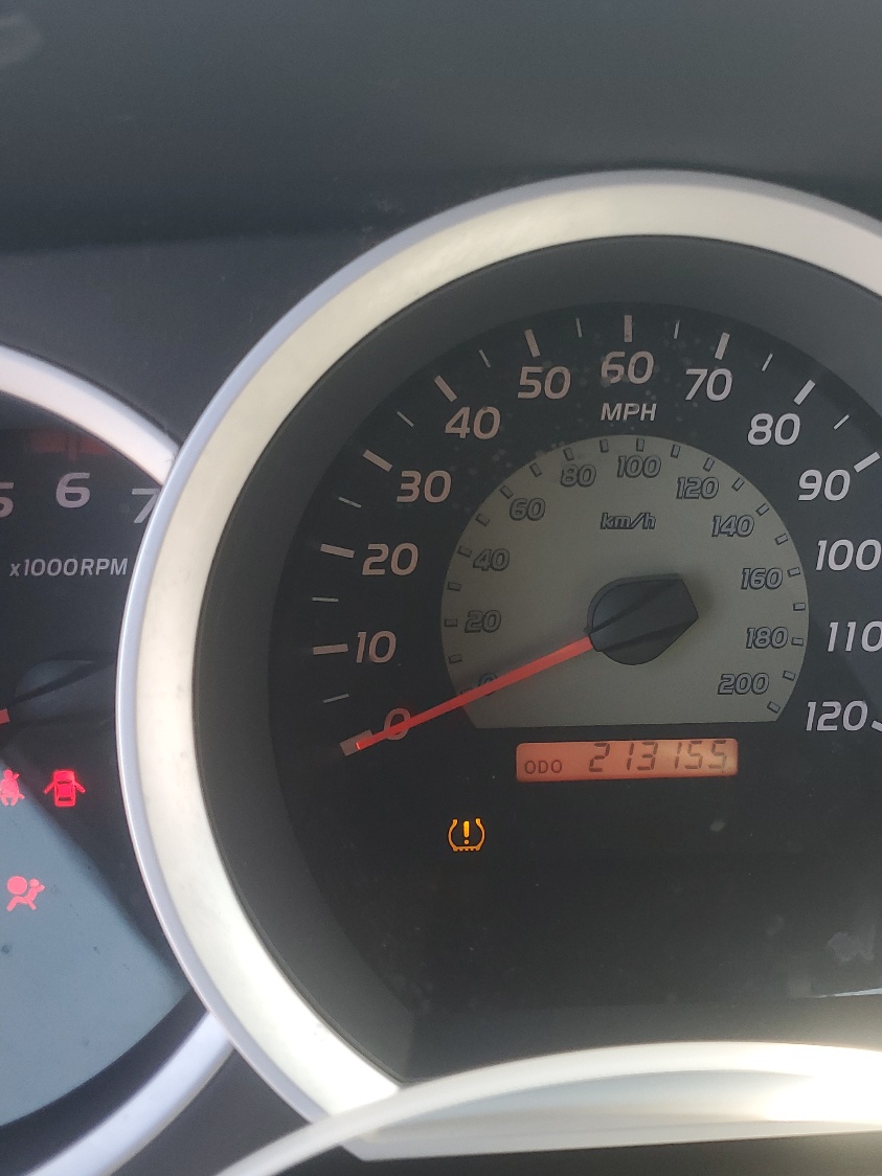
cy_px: 600
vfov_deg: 50.1
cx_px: 669
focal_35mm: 37
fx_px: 1257
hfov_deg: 37.6
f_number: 1.5
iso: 53
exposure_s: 1/120
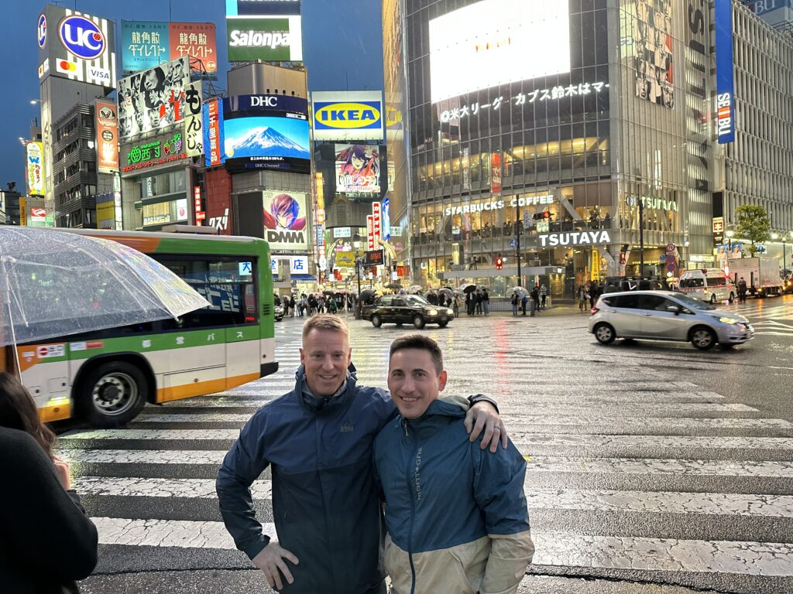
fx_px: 550
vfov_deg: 56.8
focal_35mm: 24
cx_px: 396
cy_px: 297
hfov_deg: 71.6
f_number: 1.78
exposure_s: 1/60
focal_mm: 6.86
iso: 250
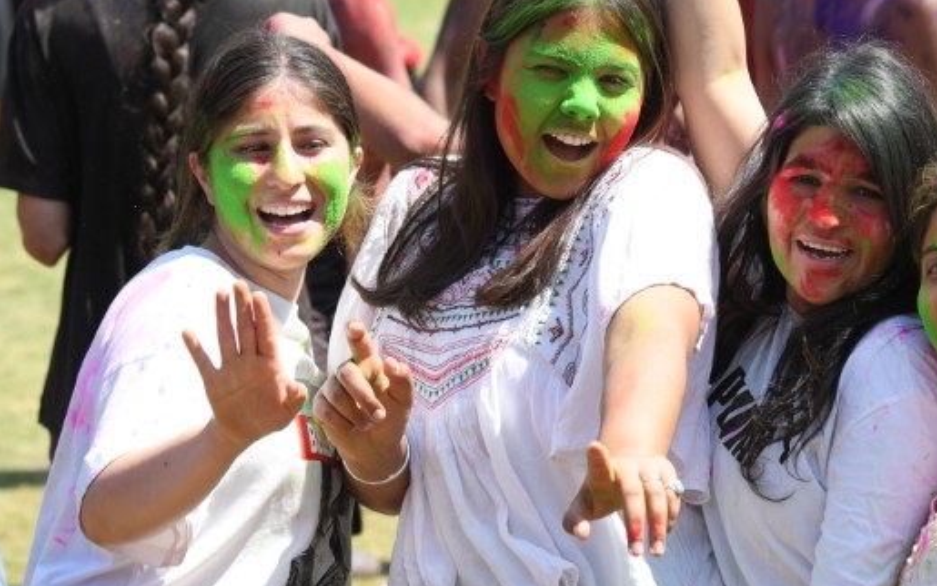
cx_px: 762
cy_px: 414
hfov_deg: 10.0
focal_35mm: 208
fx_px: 5312
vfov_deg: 6.3
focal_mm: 70
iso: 250
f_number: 3.5
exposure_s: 1/1250
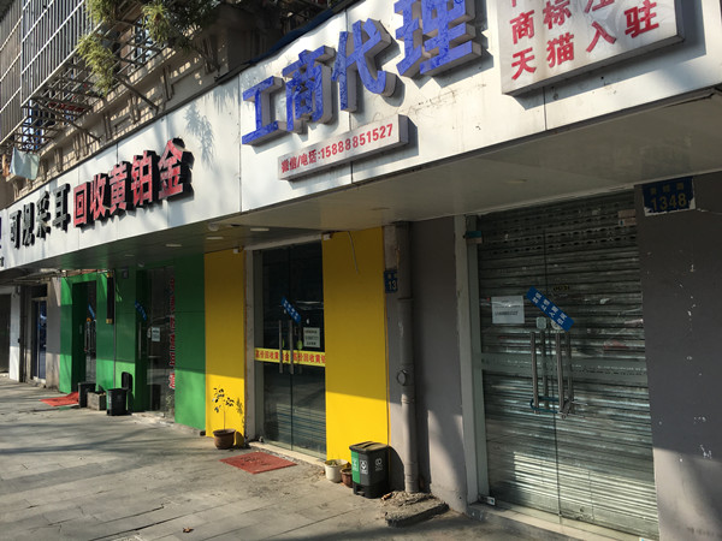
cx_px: 361
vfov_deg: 48.2
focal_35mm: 29
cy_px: 270
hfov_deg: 61.7
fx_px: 605
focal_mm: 4.15
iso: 25
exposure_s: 1/1282
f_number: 2.2
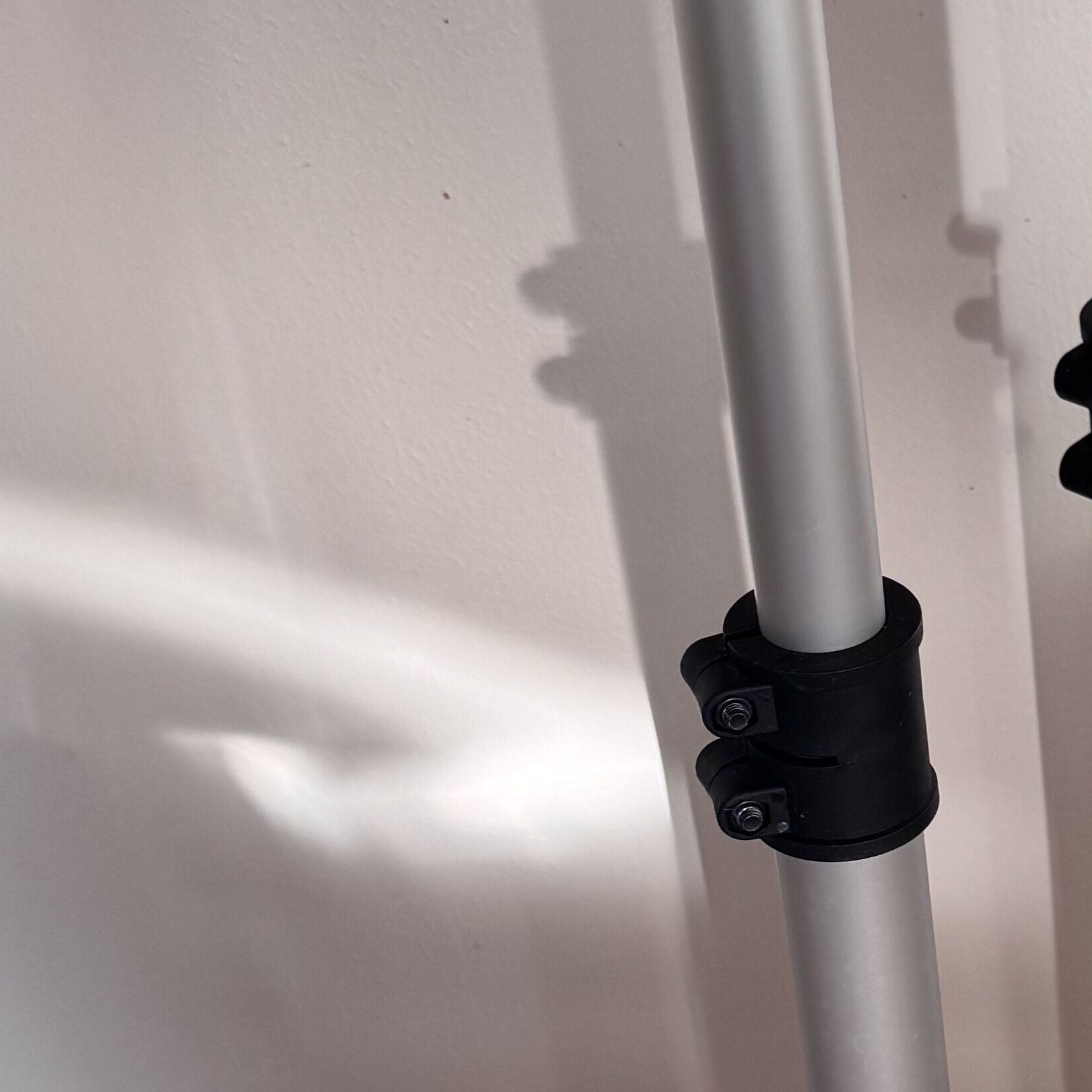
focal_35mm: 74
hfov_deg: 22.1
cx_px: 1186
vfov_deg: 23.1
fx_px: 2641
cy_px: 822
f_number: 1.78
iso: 160
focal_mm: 6.76
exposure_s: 1/100
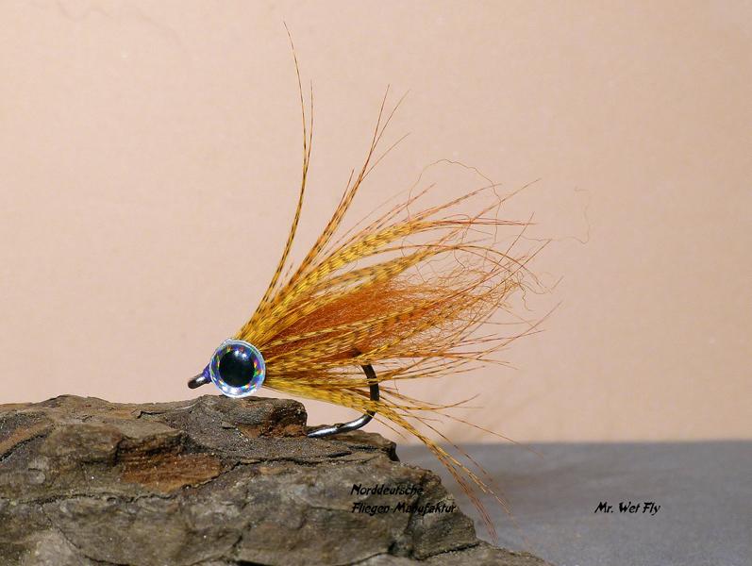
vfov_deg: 36.9
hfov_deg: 47.8
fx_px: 848
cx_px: 376
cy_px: 283
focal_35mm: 39
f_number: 4
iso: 100
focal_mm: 7
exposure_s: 1/125
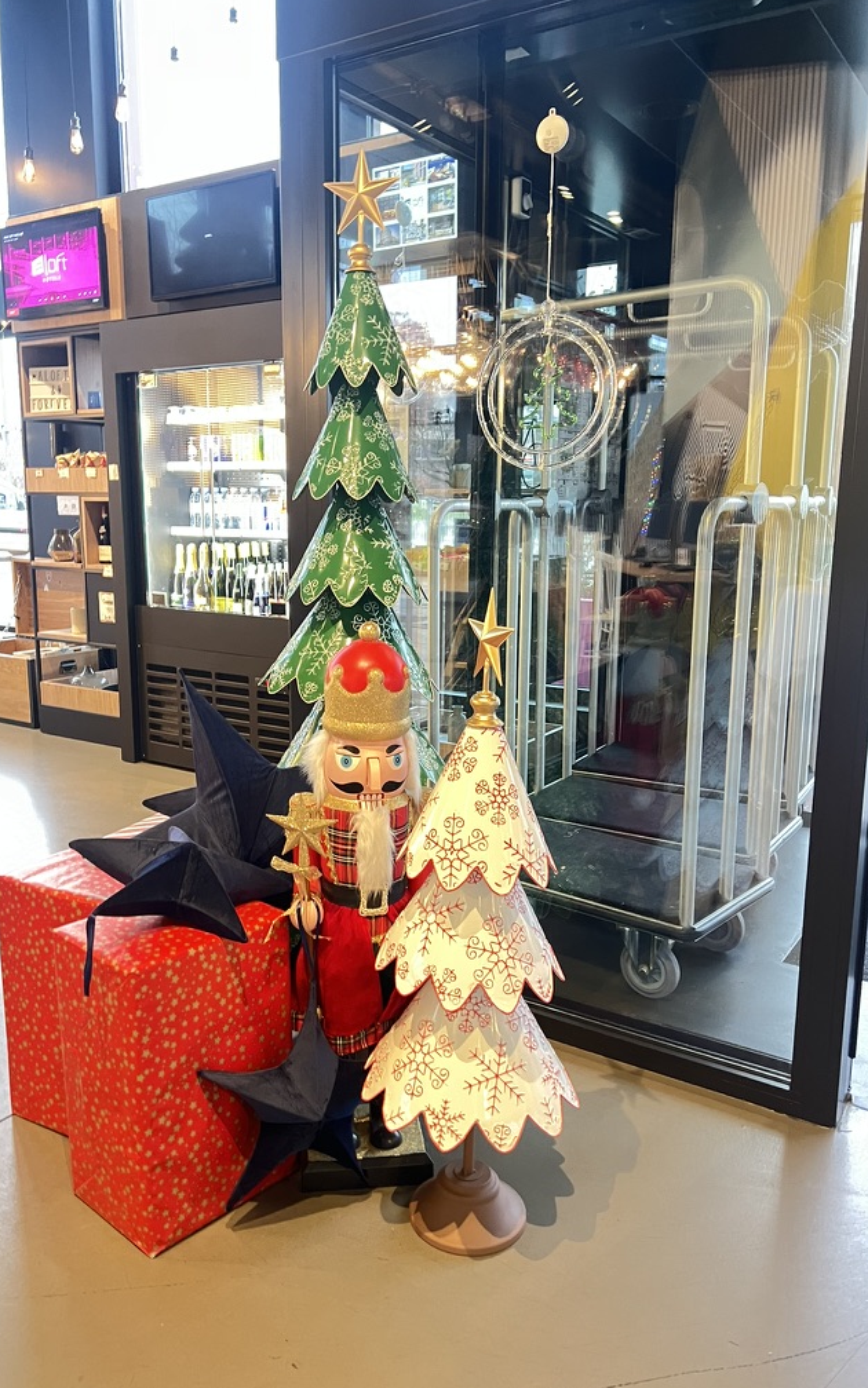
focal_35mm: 28
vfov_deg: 66.5
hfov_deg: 44.5
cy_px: 693
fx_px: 1060
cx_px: 387
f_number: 1.5
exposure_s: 1/25
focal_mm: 5.7
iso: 640
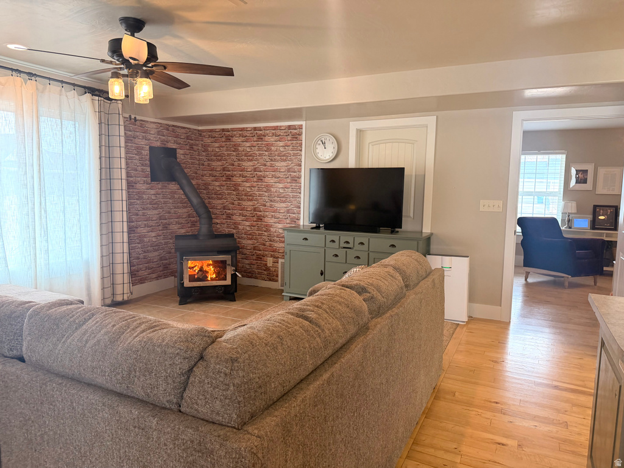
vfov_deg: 56.8
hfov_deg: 71.6
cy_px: 234
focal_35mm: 24
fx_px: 433
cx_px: 312
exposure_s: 1/133
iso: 200
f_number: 1.78
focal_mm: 6.76
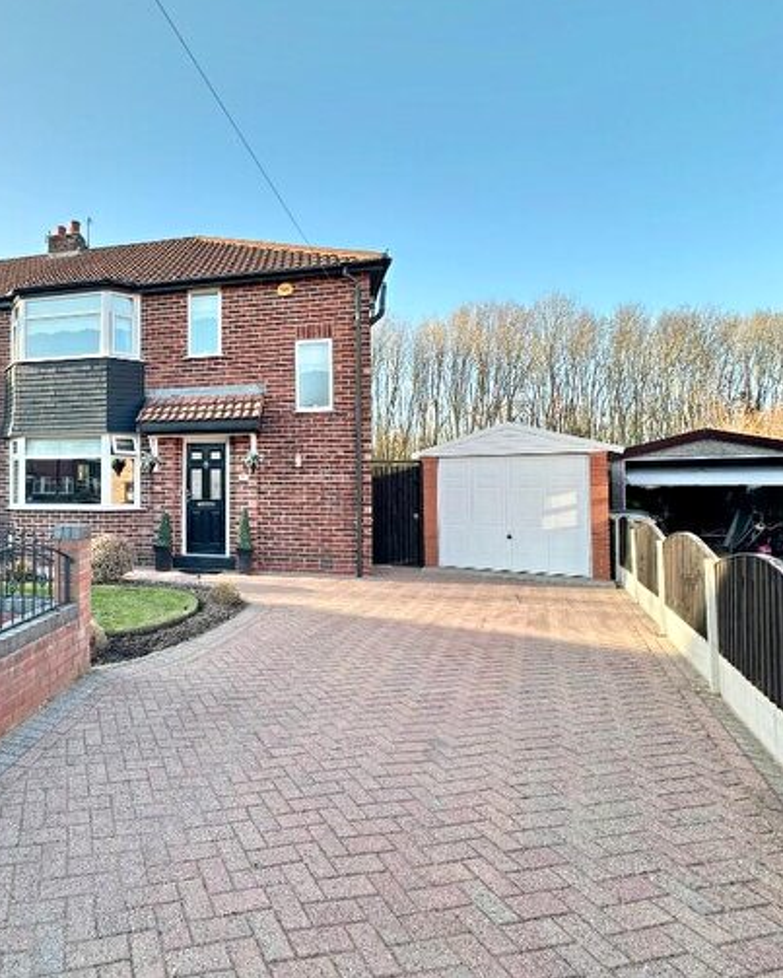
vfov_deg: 83.2
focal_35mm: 19
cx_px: 159
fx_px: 550
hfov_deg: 64.8
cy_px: 470
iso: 40
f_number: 2.2
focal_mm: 2.22
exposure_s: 1/239
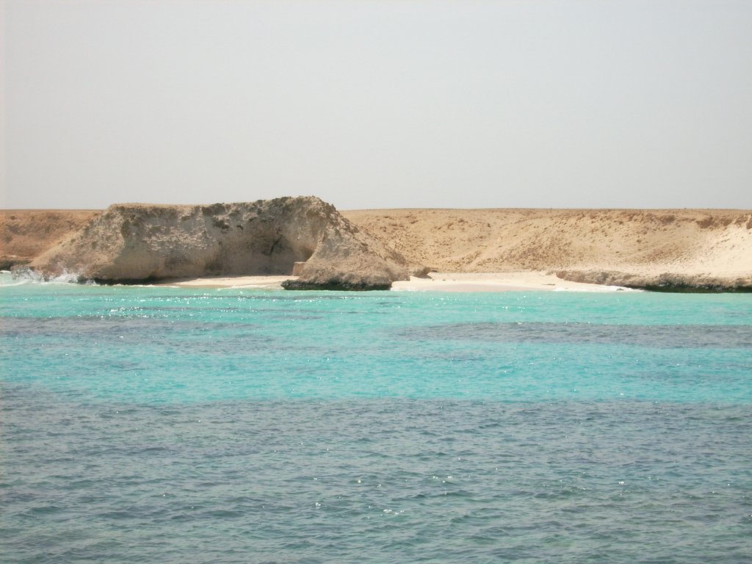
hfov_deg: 19.1
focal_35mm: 103
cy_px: 282
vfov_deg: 14.4
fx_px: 2238
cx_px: 376
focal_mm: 17.14
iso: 50
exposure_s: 1/210
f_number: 10.1
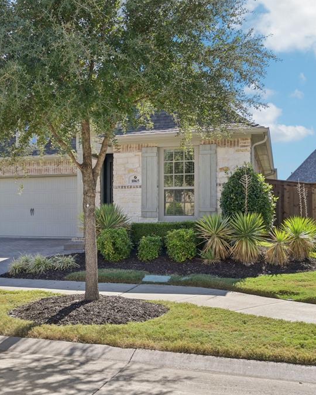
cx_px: 108
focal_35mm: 37
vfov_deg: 49.1
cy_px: 197
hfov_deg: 39.7
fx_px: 433
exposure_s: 1/640
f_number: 8
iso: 400
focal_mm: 26
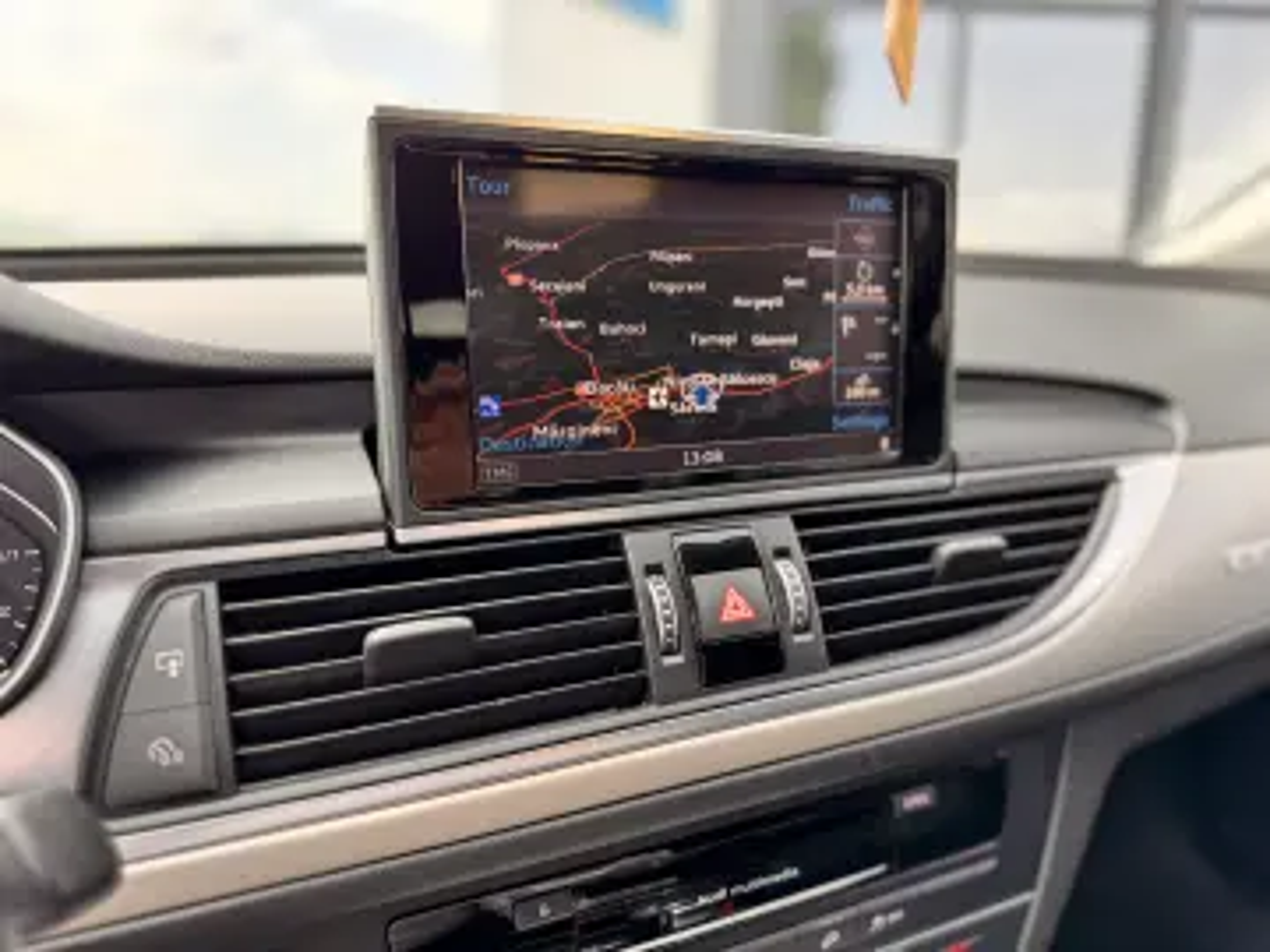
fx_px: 881
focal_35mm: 24
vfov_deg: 56.8
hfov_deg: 71.6
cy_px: 476
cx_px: 635
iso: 64
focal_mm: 6.76
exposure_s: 1/255
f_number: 1.78
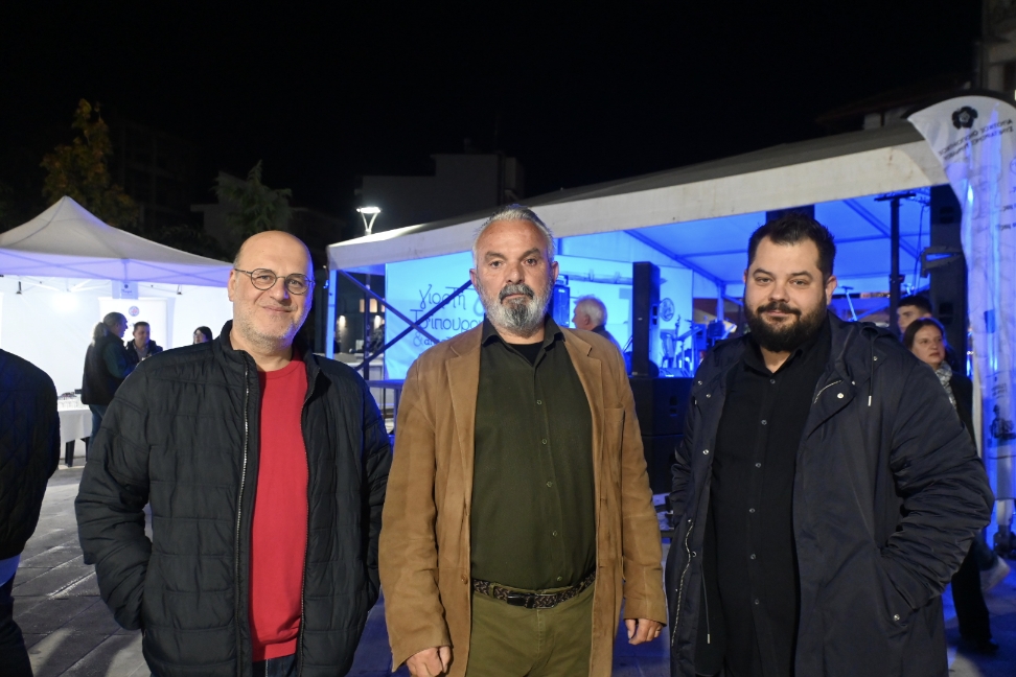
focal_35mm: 31
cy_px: 338
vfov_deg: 42.6
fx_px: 868
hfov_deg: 60.7
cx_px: 508
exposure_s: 1/80
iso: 3200
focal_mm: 20.5
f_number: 3.8
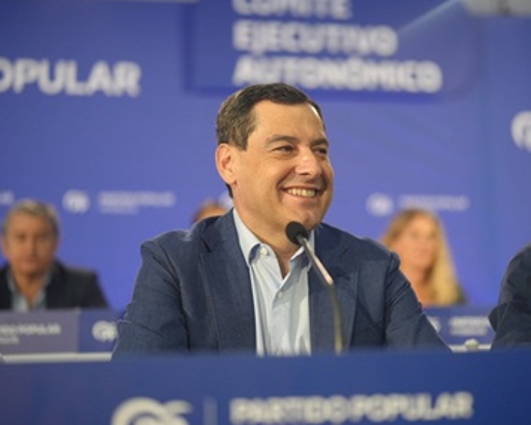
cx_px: 305
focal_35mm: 64
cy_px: 184
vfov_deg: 23.8
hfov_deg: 29.5
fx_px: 1006
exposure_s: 1/1250
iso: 1000
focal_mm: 50
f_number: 1.4
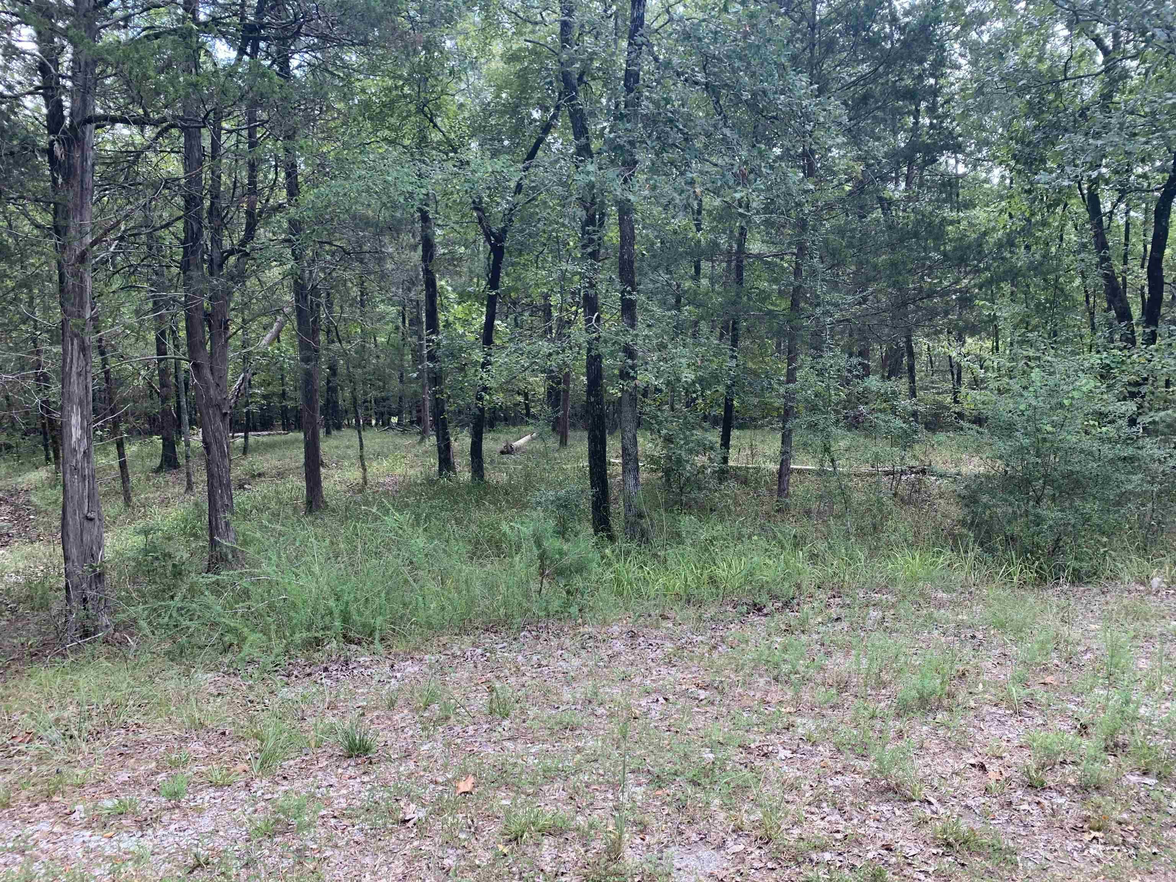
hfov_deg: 67.3
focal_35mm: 26
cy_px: 441
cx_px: 588
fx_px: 883
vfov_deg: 53.1
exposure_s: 1/121
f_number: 1.8
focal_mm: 4.25
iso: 32
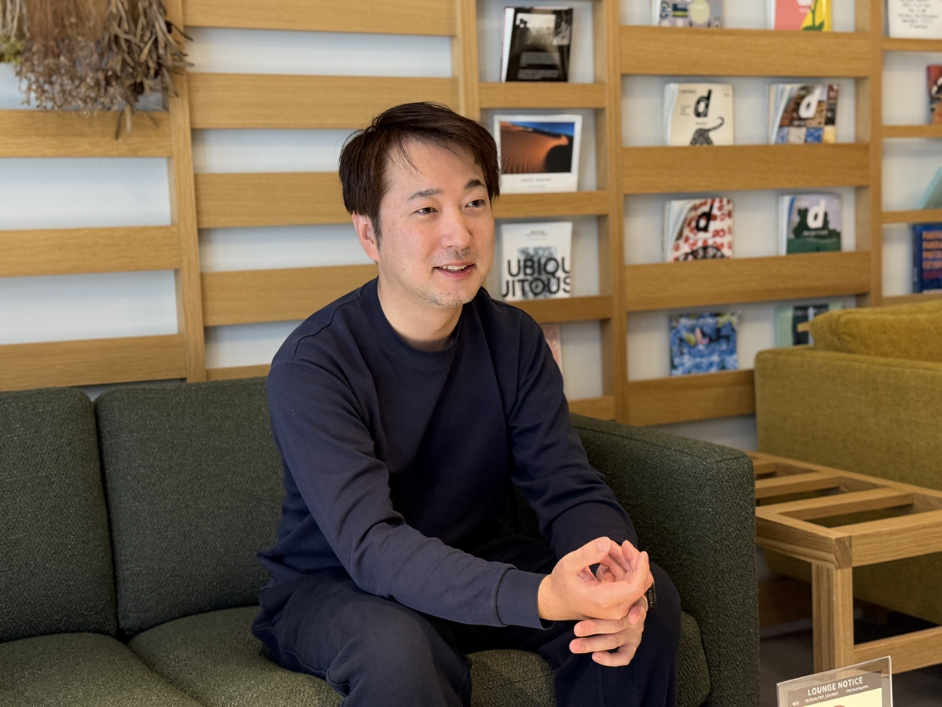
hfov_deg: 39.7
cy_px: 354
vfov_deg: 30.3
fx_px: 1306
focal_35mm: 48
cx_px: 471
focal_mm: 6.76
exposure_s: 1/100
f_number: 1.78
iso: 160
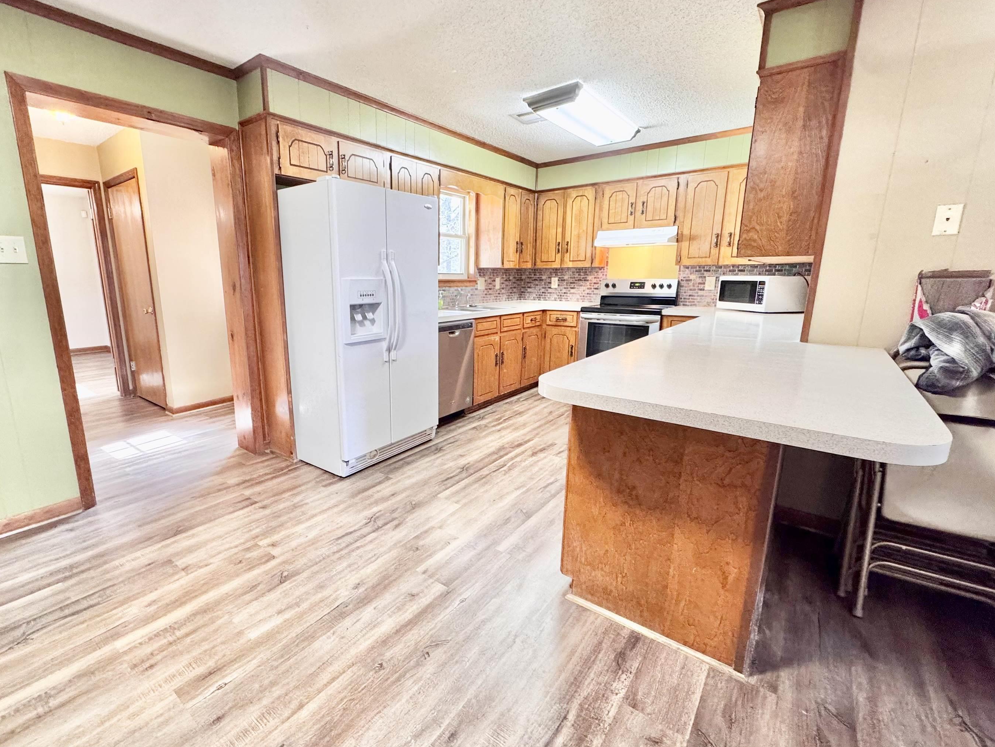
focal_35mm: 16
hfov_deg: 94.0
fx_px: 460
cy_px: 370
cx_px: 432
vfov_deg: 78.1
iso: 250
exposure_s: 1/60
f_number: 2.2
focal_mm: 2.22
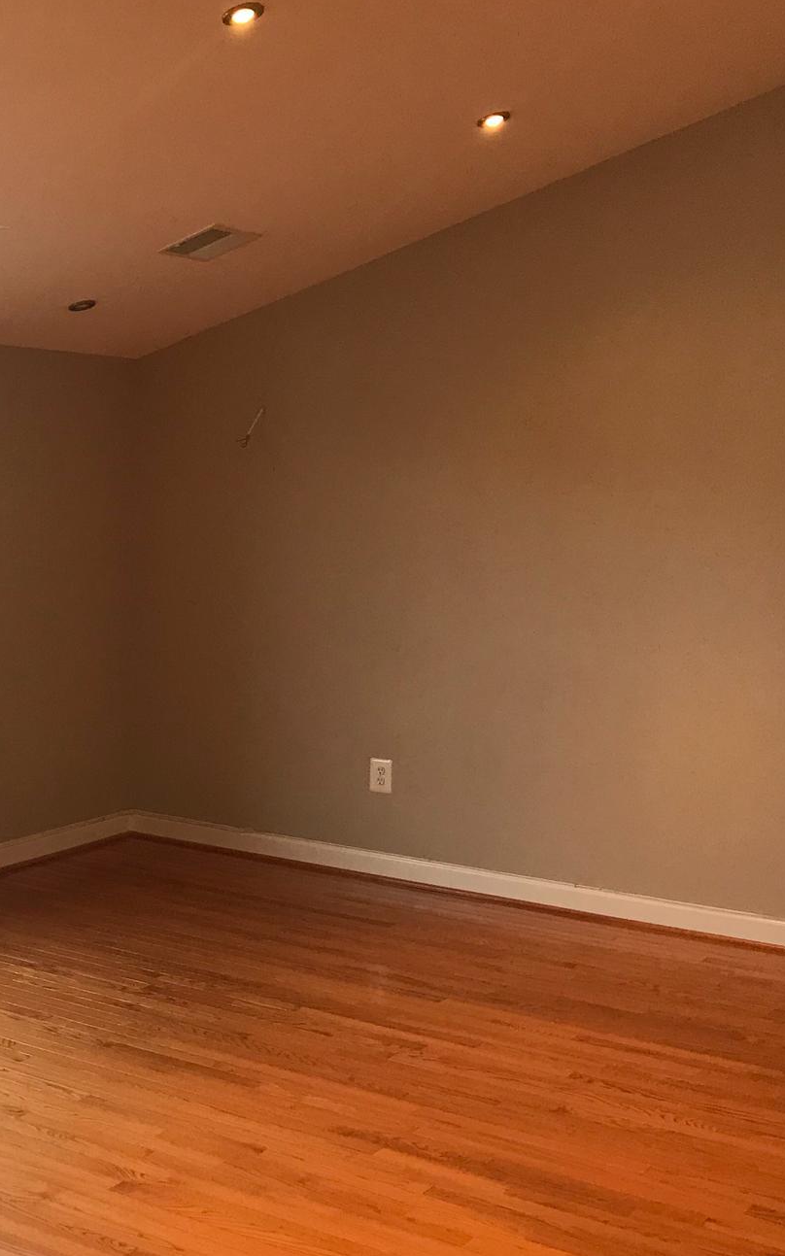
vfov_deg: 42.6
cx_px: 75
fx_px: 1609
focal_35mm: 47
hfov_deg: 26.5
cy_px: 628
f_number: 1.8
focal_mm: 3.99
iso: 25
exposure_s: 1/40
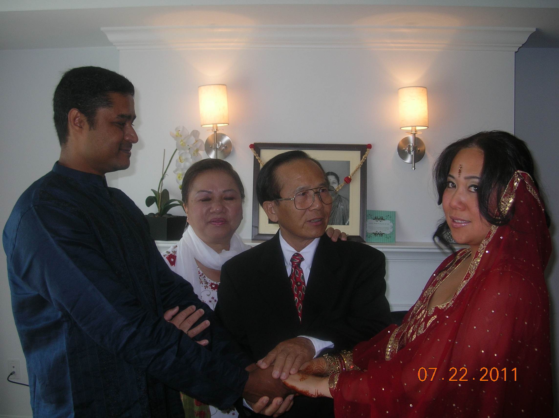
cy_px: 209
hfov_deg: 51.4
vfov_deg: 39.6
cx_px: 280
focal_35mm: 36
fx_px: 581
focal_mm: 6
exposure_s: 1/60.1
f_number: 2.7
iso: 50
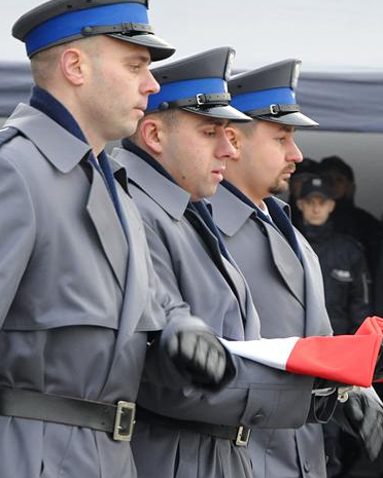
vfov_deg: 7.2
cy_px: 246
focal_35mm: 270
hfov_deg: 5.7
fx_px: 3824
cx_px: 238
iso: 1600
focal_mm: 105
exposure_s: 1/160
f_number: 8
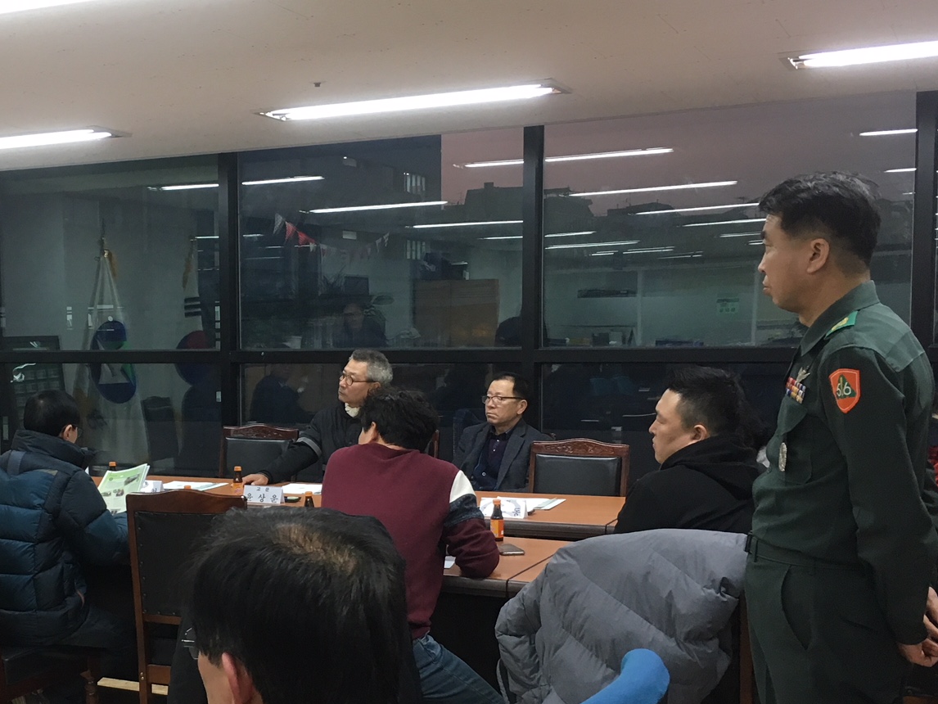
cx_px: 210
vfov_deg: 28.5
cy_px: 435
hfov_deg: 36.4
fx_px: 1382
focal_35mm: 51
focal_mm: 4.15
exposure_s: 1/30
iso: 80
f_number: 2.2
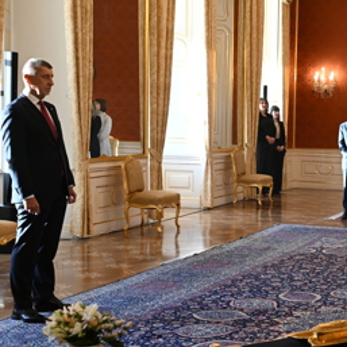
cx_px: 436
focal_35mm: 73
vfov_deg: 23.7
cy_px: 186
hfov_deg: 21.6
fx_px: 828
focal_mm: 32
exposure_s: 1/500
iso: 3200
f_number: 5.6
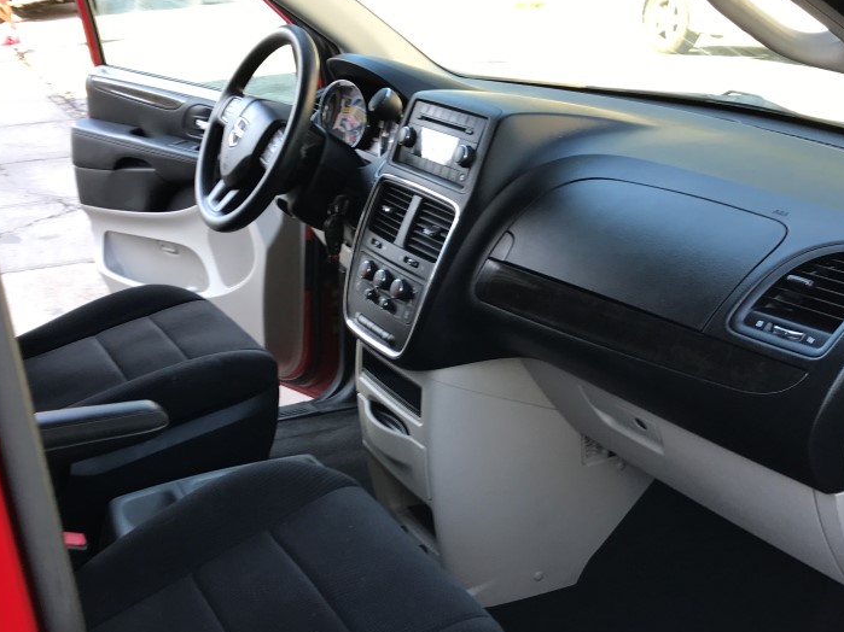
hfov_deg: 45.8
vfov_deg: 35.1
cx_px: 433
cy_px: 361
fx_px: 999
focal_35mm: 41
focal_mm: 3.99
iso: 25
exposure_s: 1/90
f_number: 1.8
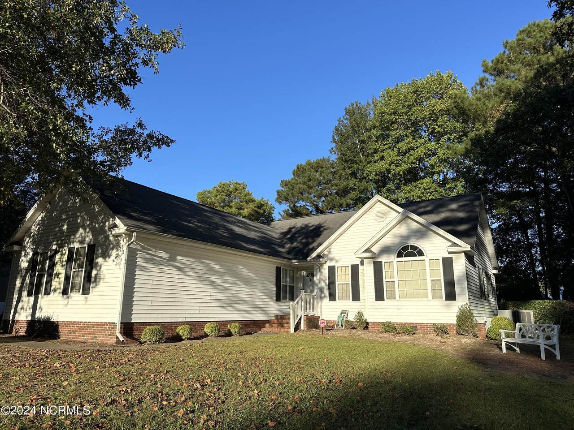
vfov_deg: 56.8
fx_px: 398
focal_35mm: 24
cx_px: 287
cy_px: 215
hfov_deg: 71.6
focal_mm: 6.86
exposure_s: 1/2967
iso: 80
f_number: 1.78
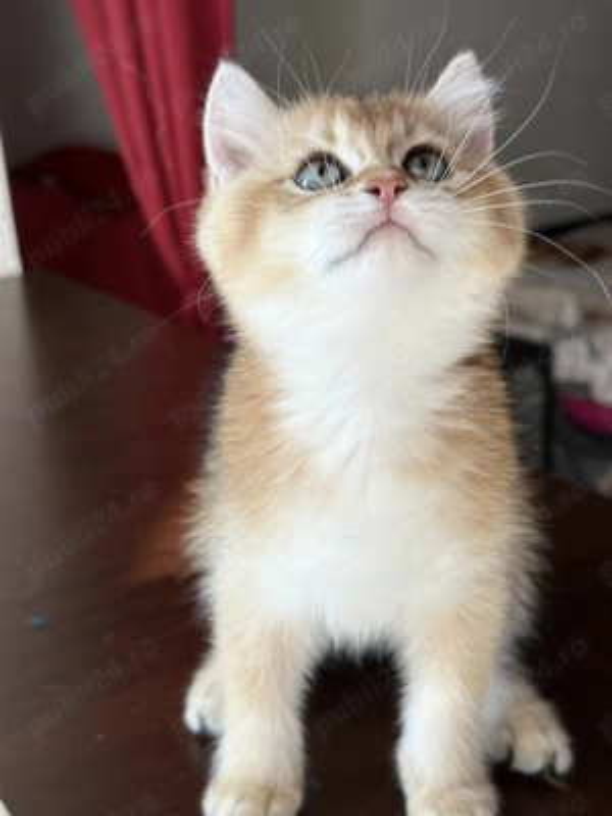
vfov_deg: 39.7
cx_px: 306
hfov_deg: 30.3
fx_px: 1131
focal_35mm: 48
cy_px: 408
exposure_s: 1/236
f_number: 1.78
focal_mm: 6.86
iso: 50
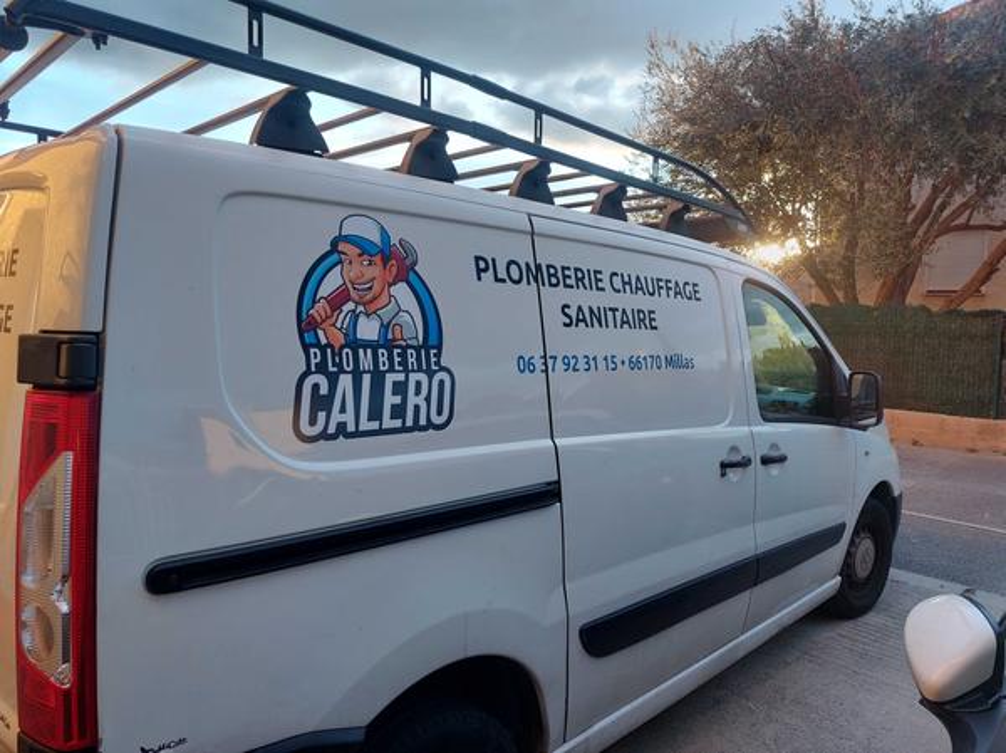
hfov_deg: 71.6
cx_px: 503
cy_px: 376
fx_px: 697
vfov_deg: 56.7
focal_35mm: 24
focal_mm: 5.23
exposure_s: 1/50
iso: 50
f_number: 1.8
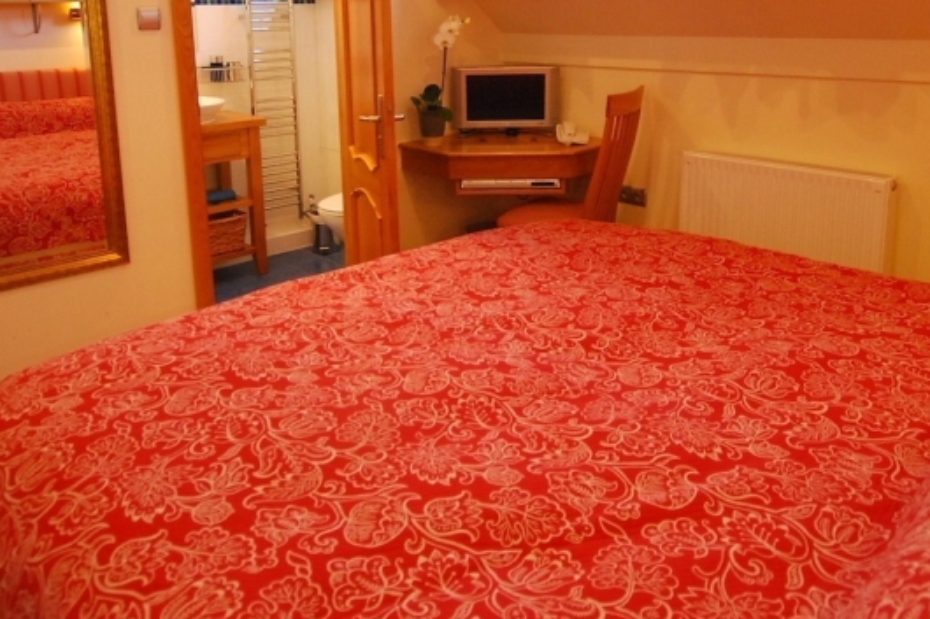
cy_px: 153
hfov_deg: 63.7
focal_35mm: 29
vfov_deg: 43.5
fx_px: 749
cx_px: 463
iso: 560
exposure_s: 1/30
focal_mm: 10
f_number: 4
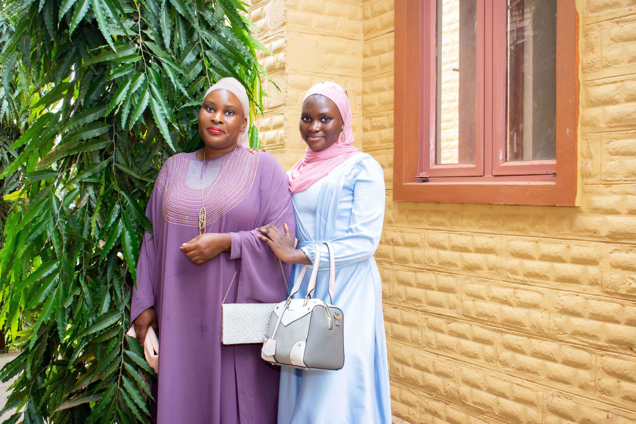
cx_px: 318
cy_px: 212
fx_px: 689
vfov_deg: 34.2
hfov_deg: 49.6
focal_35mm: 39
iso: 640
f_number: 5
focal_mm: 26
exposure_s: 1/100
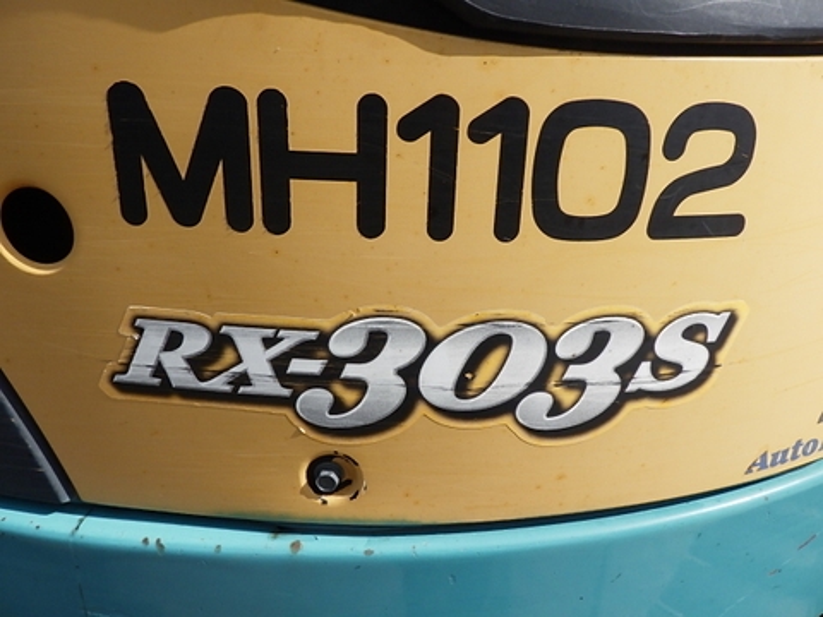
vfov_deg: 49.7
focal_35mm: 28
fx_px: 666
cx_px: 412
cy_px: 308
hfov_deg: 63.4
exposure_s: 1/1500
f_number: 4.2
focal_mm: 5
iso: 250
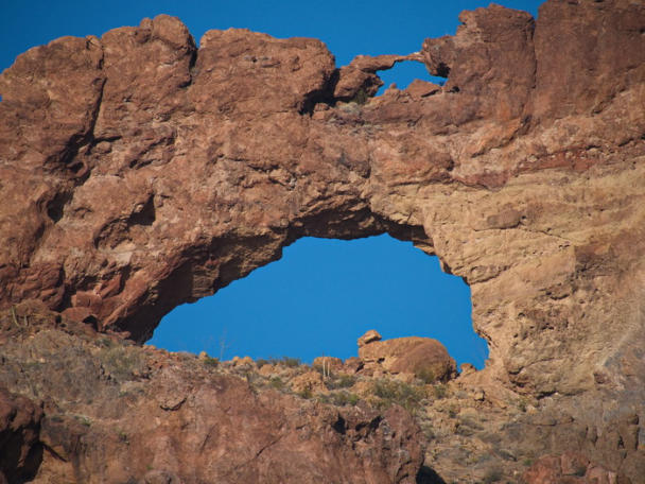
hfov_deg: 3.3
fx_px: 11180
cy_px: 242
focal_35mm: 600
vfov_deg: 2.5
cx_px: 322
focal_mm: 300
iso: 250
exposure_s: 1/1000
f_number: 6.3
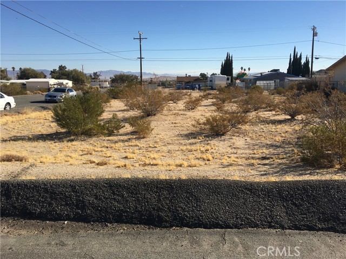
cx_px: 173
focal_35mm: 29
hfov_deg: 61.7
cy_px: 130
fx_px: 290
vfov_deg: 48.2
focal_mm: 4.15
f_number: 2.2
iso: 25
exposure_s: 1/1876
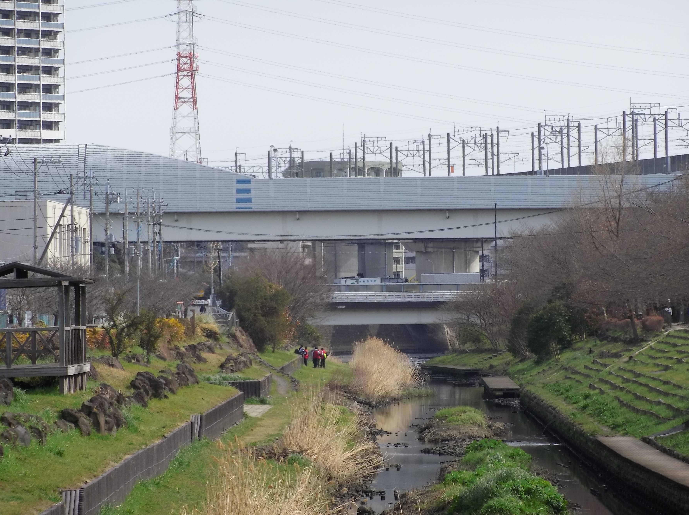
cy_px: 252
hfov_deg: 7.0
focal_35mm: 282
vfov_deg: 5.3
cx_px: 366
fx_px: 5607
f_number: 6.5
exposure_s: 1/320
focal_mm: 45
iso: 100
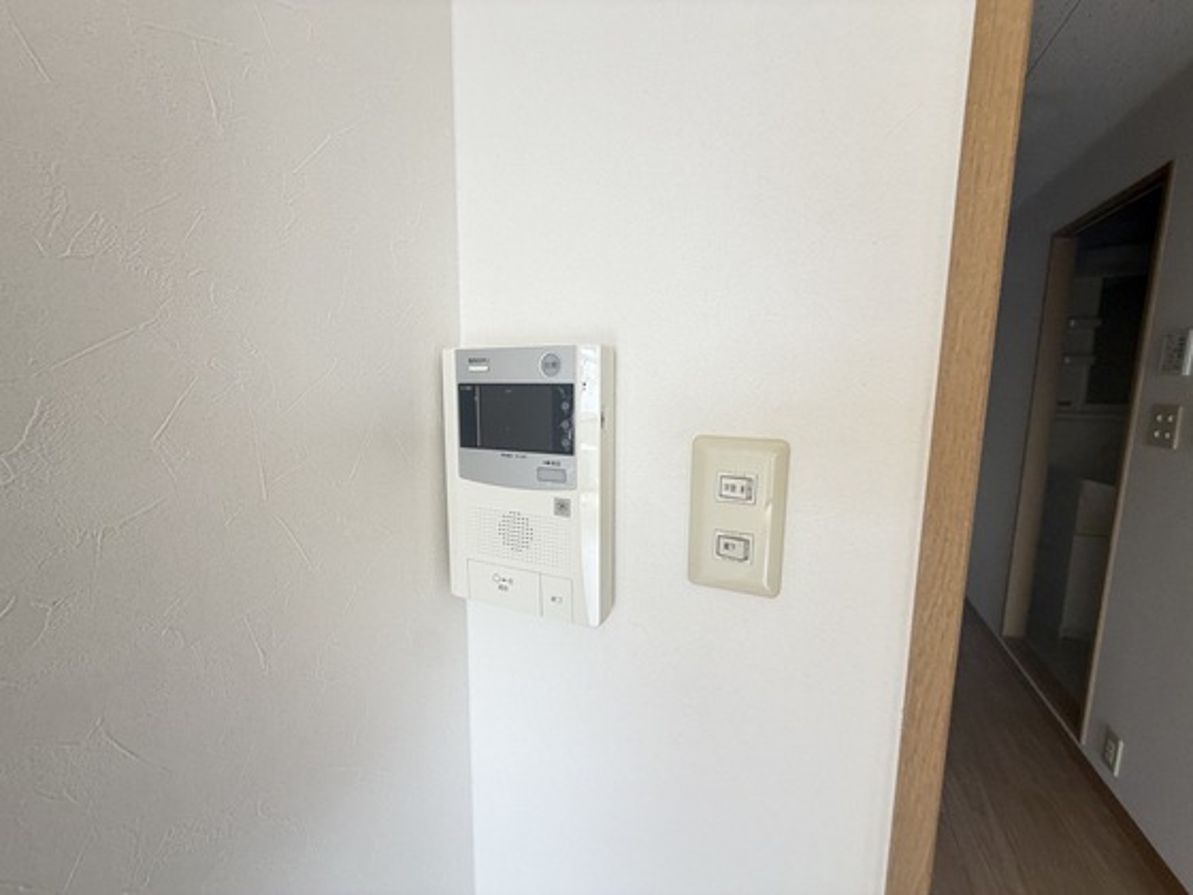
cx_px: 596
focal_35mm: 14
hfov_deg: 102.1
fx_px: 482
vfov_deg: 85.7
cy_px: 448
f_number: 2.2
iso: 200
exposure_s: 1/121
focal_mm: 2.22
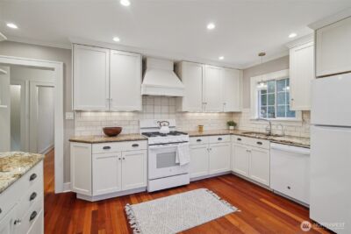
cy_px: 117
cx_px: 176
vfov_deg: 73.8
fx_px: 156
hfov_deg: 96.7
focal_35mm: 16
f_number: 8
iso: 1600
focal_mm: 16
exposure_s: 1/50
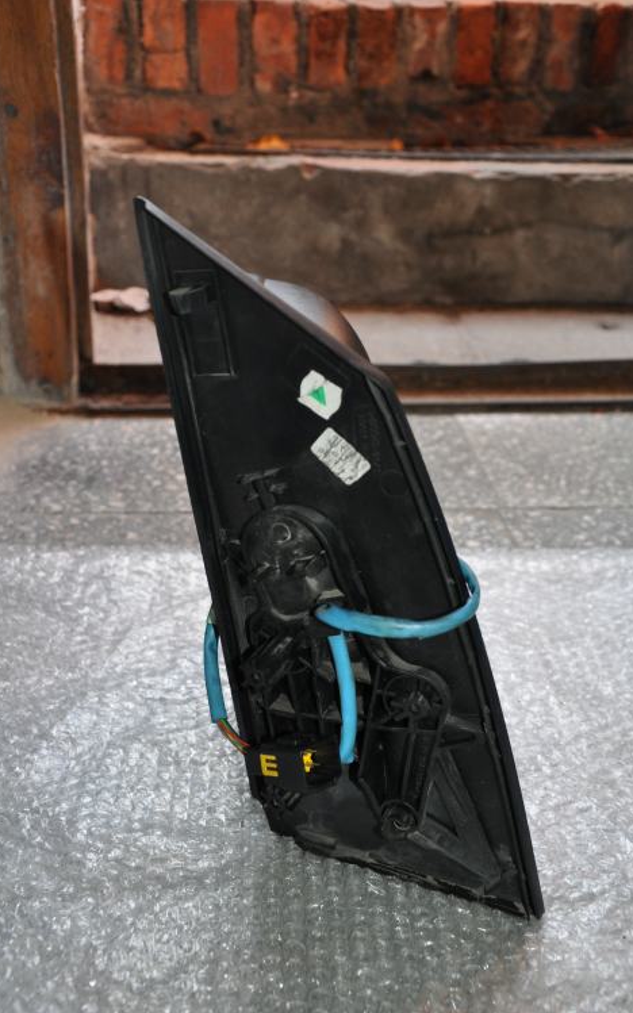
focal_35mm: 43
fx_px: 1187
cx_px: 308
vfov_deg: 46.2
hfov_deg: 29.9
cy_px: 506
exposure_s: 1/60
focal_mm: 28
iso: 800
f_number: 4
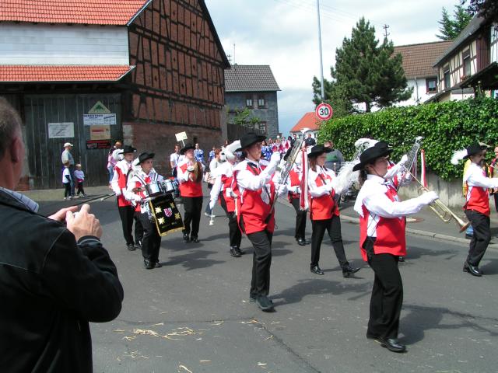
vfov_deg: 37.7
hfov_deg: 49.0
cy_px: 186
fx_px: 547
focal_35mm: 38
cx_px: 249
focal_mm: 5.8
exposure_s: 1/200
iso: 50
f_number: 5.6
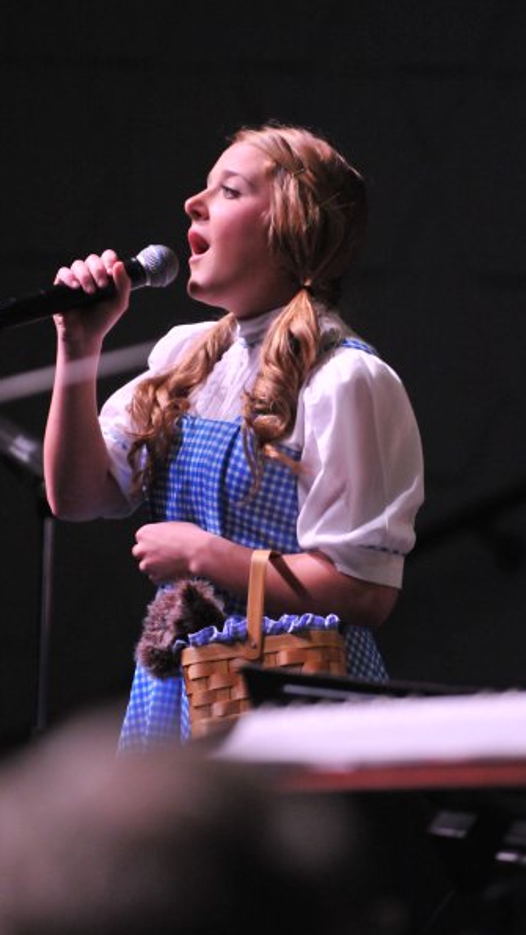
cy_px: 469
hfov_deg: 3.8
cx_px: 228
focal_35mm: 316
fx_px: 7840
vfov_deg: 6.8
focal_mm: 200
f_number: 2.8
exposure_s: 1/250
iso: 1600
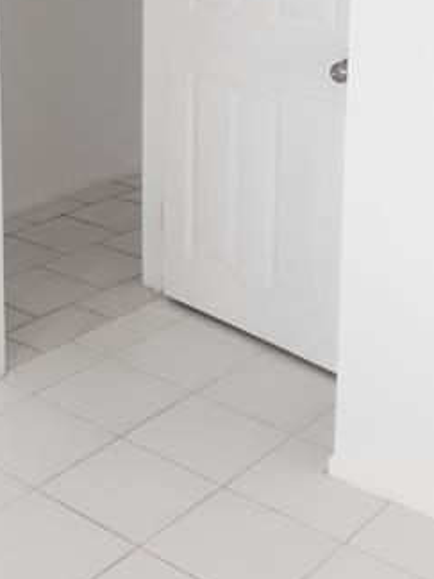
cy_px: 59
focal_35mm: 64
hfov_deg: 22.4
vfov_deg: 29.1
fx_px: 1070
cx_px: 46
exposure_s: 1/12
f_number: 1.9
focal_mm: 3.6
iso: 200
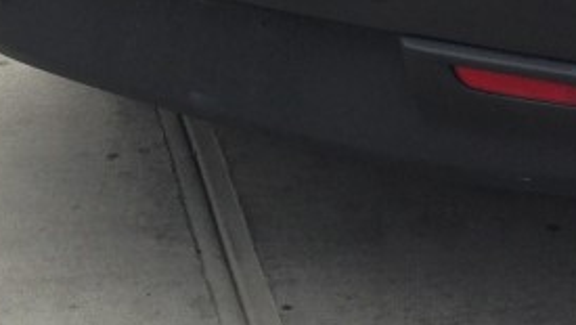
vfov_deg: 8.8
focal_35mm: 134
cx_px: 538
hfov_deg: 15.8
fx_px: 2048
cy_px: -174
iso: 50
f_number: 2.4
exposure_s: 1/889
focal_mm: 4.12
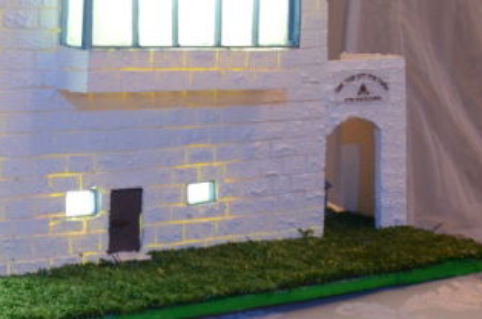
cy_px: -143
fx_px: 1176
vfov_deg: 14.5
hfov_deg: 20.1
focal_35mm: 88
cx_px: -236
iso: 1250
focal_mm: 18
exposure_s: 1/30
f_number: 5.6
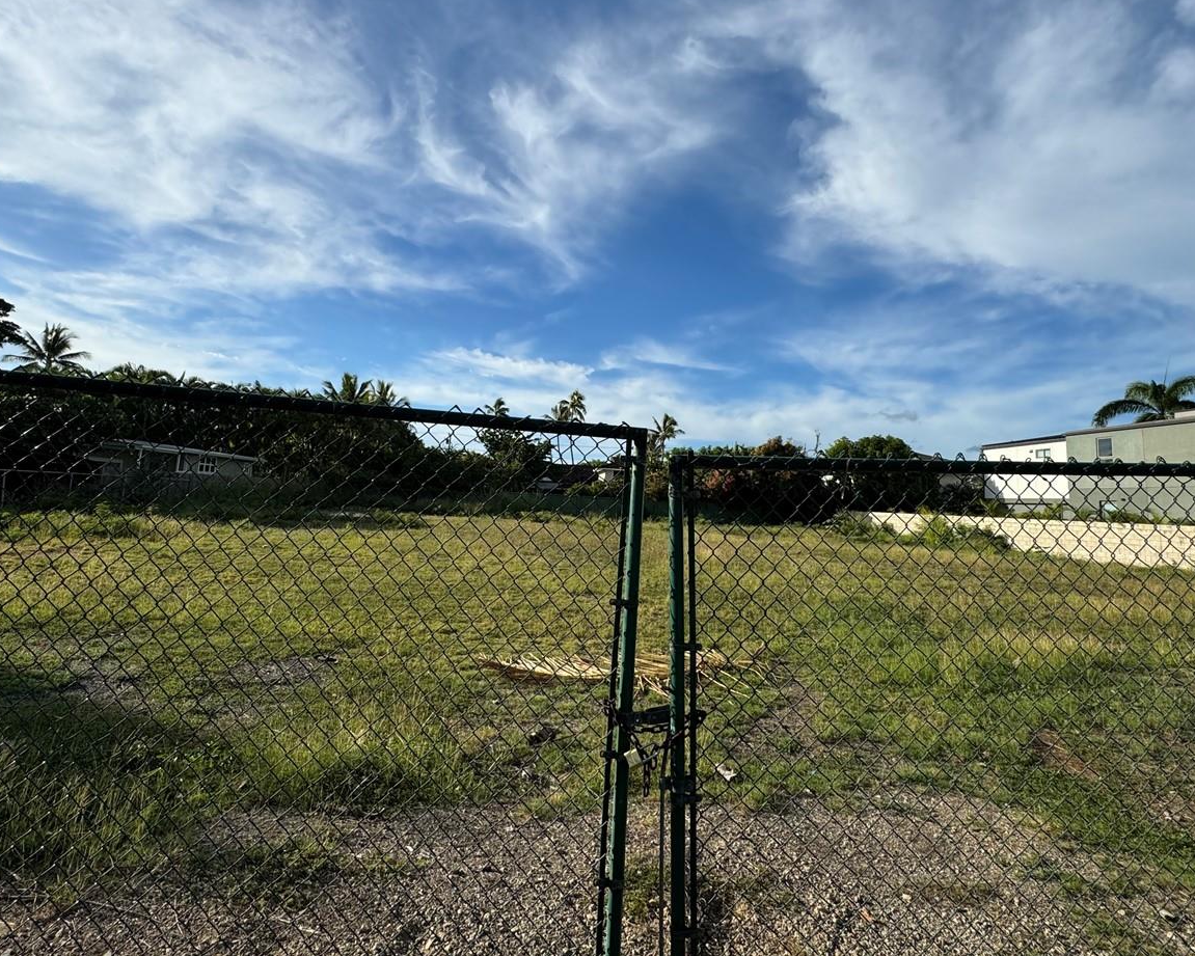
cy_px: 413
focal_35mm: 19
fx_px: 672
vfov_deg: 70.5
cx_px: 568
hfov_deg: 83.2
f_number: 2.2
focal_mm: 2.22
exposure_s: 1/2415
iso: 50
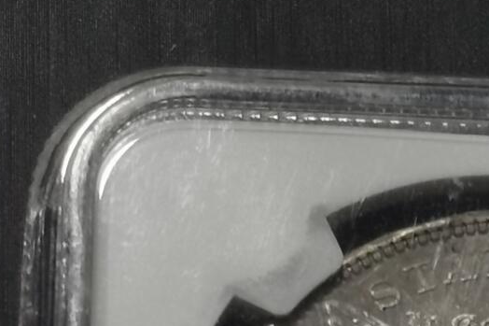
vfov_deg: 4.7
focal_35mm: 286
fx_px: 3883
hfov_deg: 7.2
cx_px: 489
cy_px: 767
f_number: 1.8
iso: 64
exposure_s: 1/180
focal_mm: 5.58
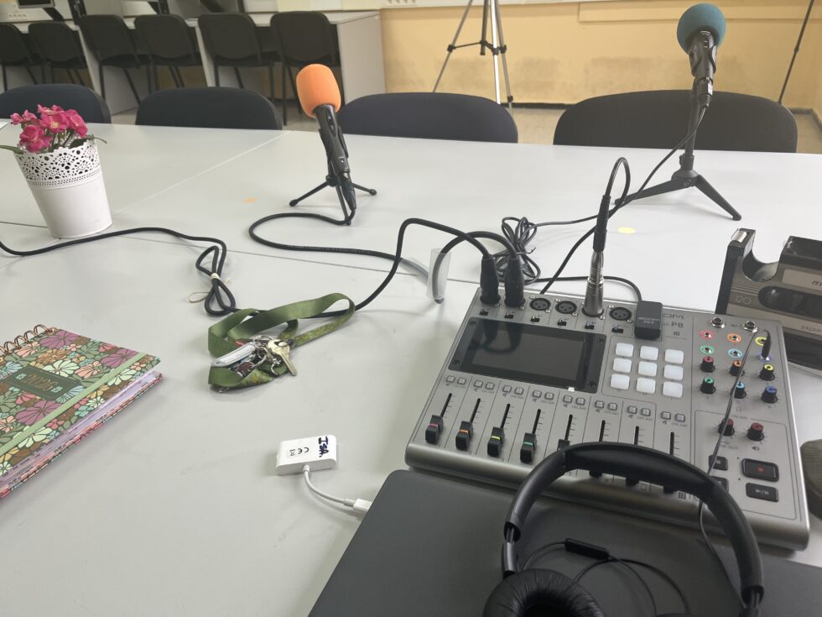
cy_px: 308
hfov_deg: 67.3
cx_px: 411
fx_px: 617
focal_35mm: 26
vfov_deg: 53.1
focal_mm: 5.1
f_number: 1.6
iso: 80
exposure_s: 1/100
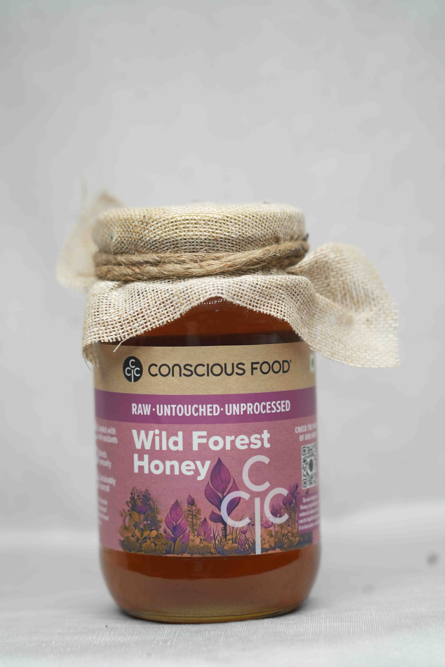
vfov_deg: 19.5
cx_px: 222
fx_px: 1947
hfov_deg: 13.0
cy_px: 334
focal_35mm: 105
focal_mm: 105
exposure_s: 1/80
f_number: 4
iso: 250
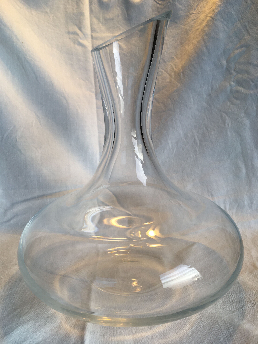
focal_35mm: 29
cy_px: 172
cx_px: 129
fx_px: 288
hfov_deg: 48.2
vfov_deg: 61.7
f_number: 2.2
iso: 25
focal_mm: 4.15
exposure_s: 1/100
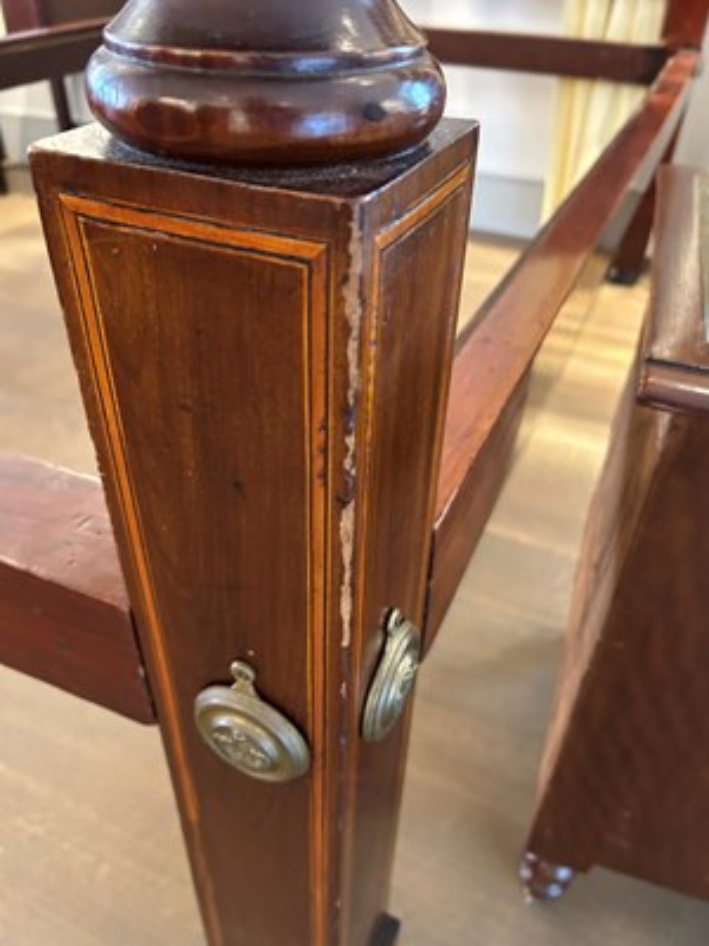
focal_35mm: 26
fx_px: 710
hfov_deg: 53.1
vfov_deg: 67.3
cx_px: 354
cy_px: 473
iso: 500
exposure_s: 1/40
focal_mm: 5.7
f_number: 1.5
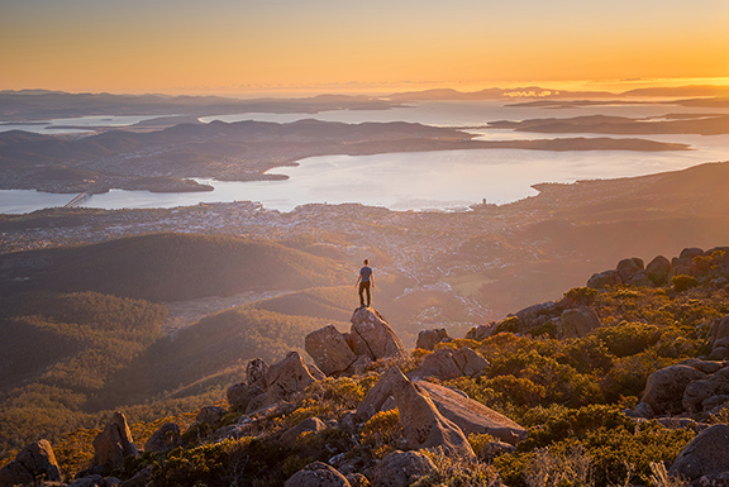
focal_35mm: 40
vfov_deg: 33.5
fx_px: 811
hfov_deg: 48.4
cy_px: 244
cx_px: 364
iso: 100
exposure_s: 1/500
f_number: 7.1
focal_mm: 40
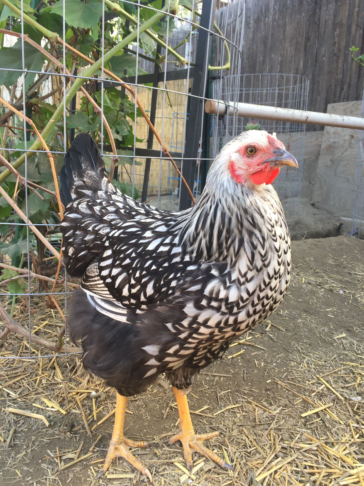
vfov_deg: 61.7
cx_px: 182
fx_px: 407
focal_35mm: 29
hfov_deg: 48.2
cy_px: 243
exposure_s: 1/60
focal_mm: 4.15
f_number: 2.2
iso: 40
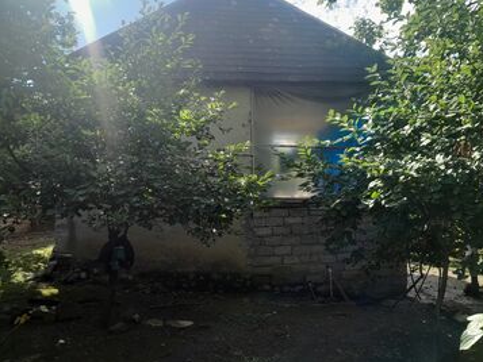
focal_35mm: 28
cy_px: 177
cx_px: 249
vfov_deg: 49.8
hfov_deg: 63.4
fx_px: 391
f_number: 1.8
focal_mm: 4
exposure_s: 1/102
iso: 40
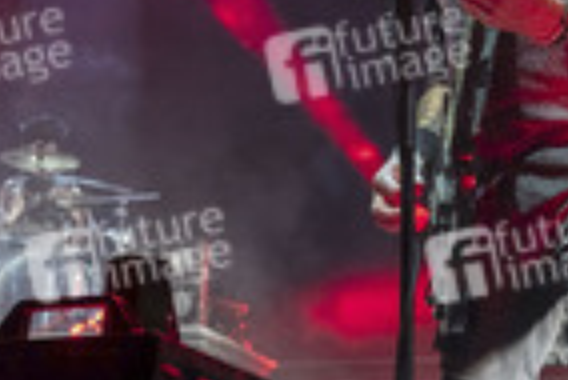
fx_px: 1453
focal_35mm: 92
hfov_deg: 21.9
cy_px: 156
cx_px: 422
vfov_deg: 14.9
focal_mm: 29
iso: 2000
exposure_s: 1/320
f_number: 5
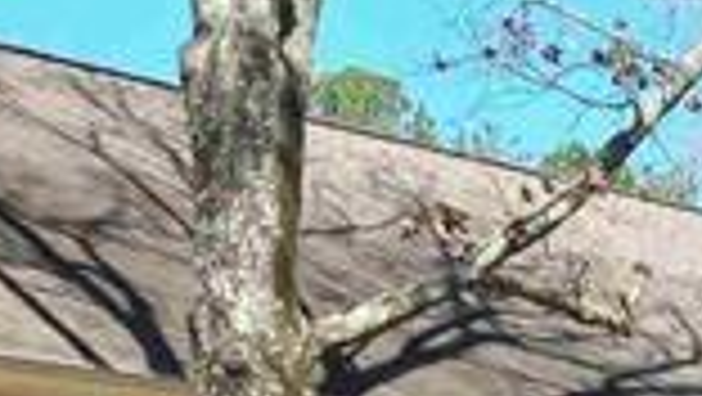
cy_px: 356
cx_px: 382
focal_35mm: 193
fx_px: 3595
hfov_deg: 11.2
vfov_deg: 6.3
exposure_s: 1/240
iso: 100
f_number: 5
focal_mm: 10.26
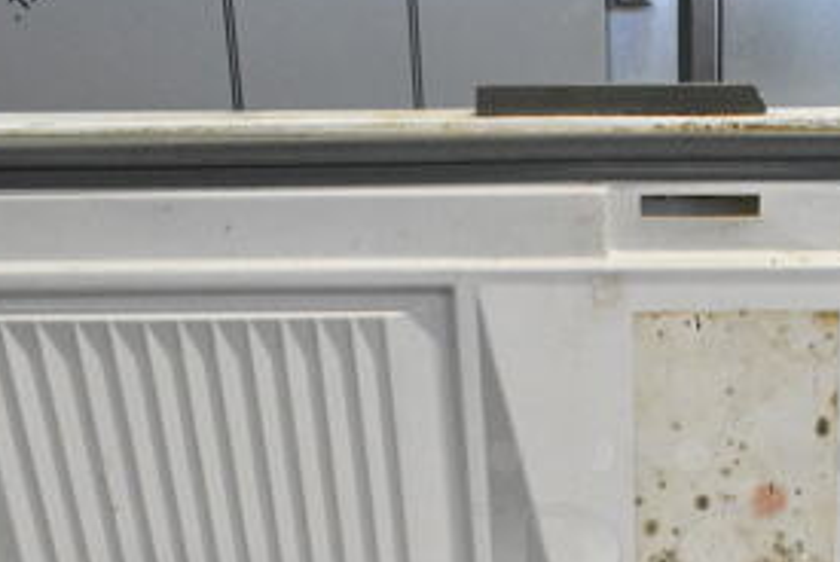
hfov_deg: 32.3
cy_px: 580
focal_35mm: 60
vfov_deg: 21.7
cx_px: 693
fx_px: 1401
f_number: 9
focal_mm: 18
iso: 6400
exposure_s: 1/320
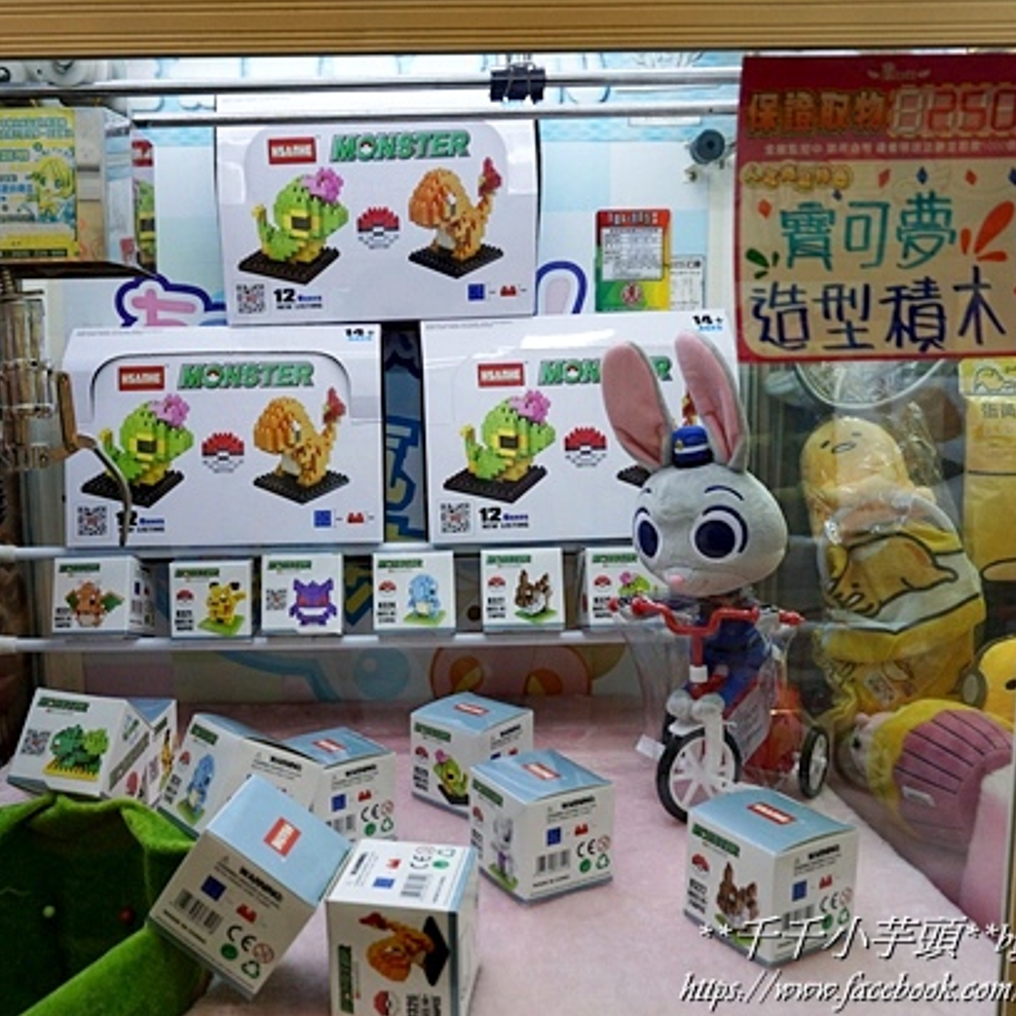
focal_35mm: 31
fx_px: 1029
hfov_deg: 52.1
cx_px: 393
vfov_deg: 52.5
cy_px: 512
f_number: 4
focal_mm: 16
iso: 320
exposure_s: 1/160
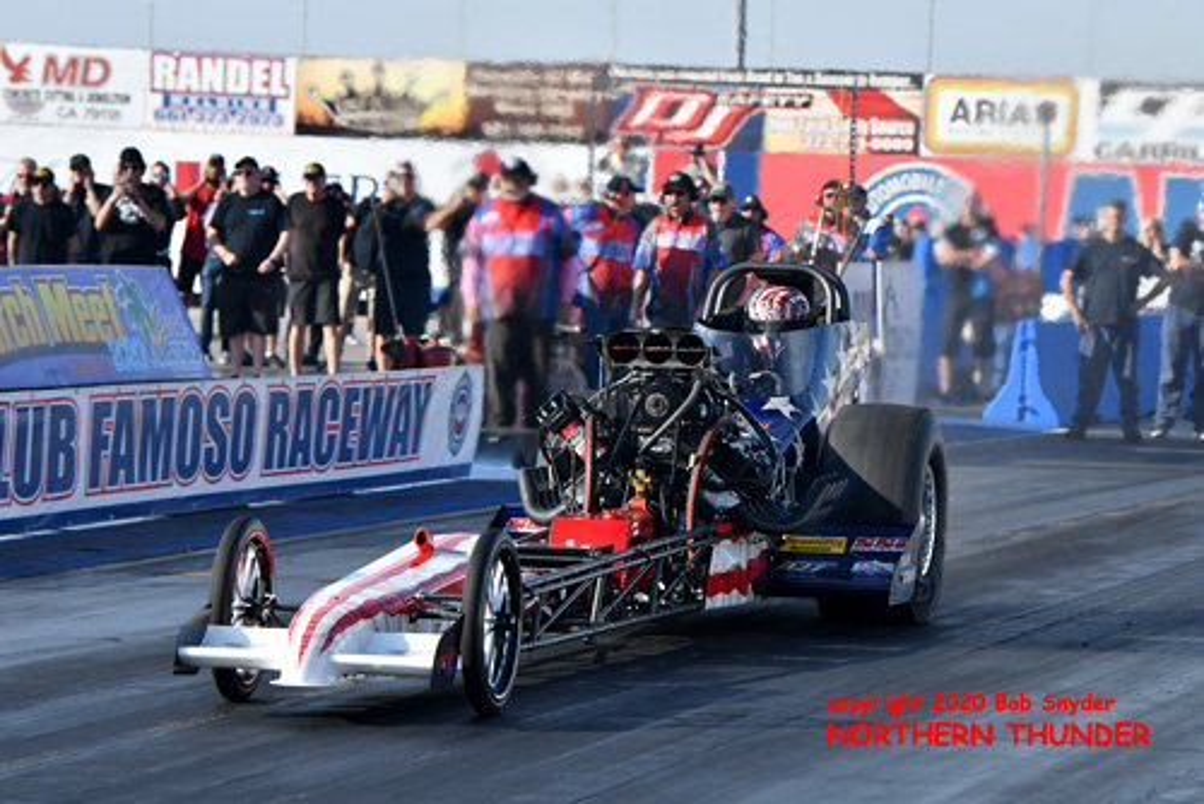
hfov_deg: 10.5
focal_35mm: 195
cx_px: 602
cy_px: 402
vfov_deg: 7.1
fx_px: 6525
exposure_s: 1/1000
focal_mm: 130
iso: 200
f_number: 5.6
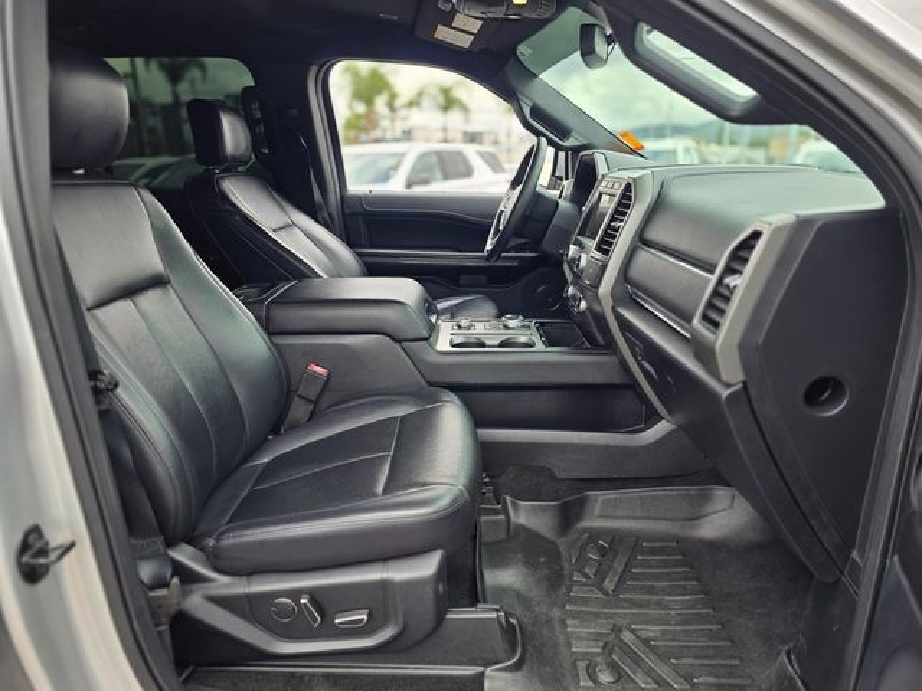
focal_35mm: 23
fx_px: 613
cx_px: 461
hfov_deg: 73.9
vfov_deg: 58.9
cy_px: 346
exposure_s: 1/180
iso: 40
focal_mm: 6.3
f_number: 1.7
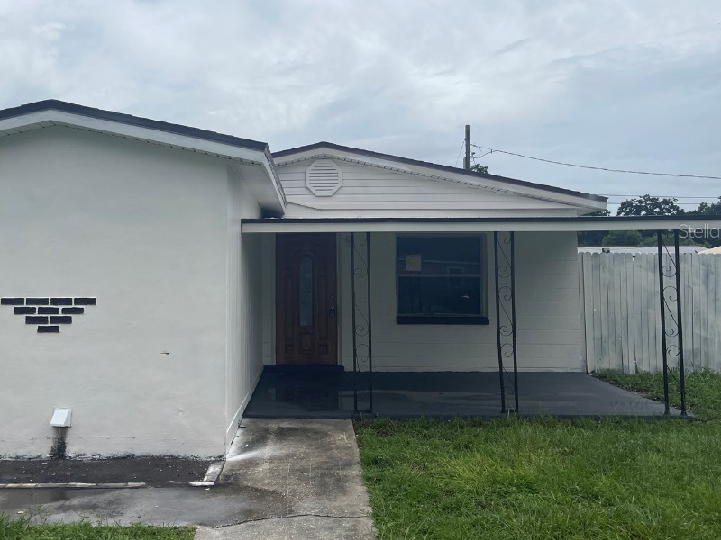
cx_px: 302
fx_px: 667
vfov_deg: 44.0
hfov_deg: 56.5
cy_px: 230
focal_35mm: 32
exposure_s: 1/7937
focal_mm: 5.1
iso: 32
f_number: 1.6
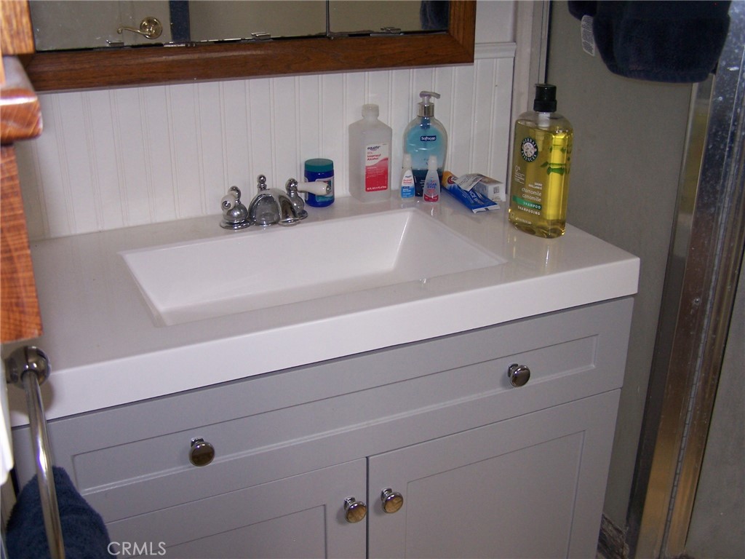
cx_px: 372
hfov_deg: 49.0
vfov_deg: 37.7
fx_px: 818
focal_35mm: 38
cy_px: 280
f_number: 2.8
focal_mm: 6.3
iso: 140
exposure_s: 1/60
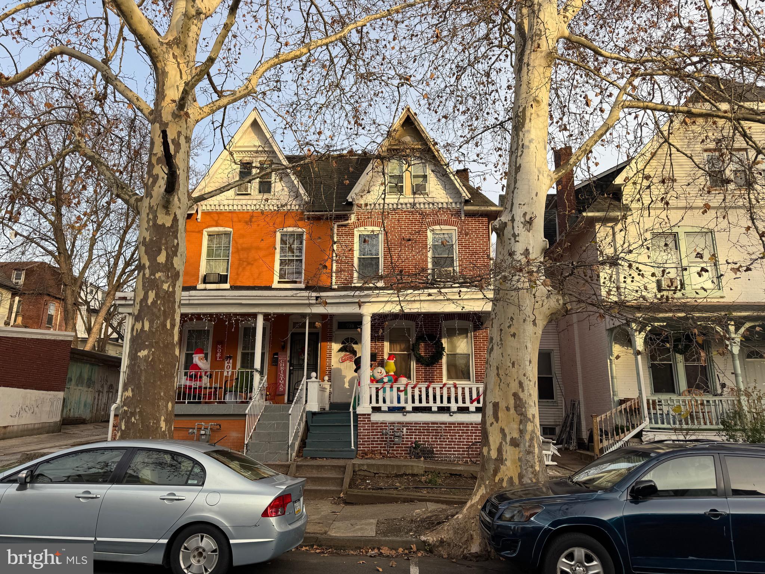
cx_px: 382
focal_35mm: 24
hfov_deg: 71.6
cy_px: 287
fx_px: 530
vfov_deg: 56.8
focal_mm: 6.76
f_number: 1.78
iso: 80
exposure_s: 1/730
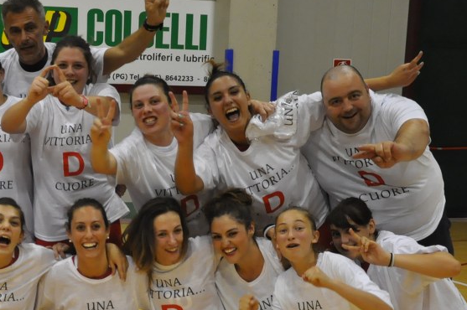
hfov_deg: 24.6
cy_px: 297
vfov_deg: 16.5
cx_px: 80
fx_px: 1051
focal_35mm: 81
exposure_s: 1/100
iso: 1600
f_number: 4
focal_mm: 25
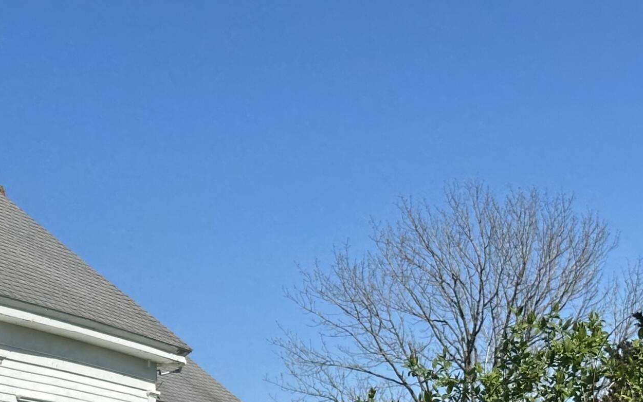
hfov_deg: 16.4
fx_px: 2138
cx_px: -114
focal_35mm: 122
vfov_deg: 10.5
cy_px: 521
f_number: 1.78
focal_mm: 6.86
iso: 64
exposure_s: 1/5000
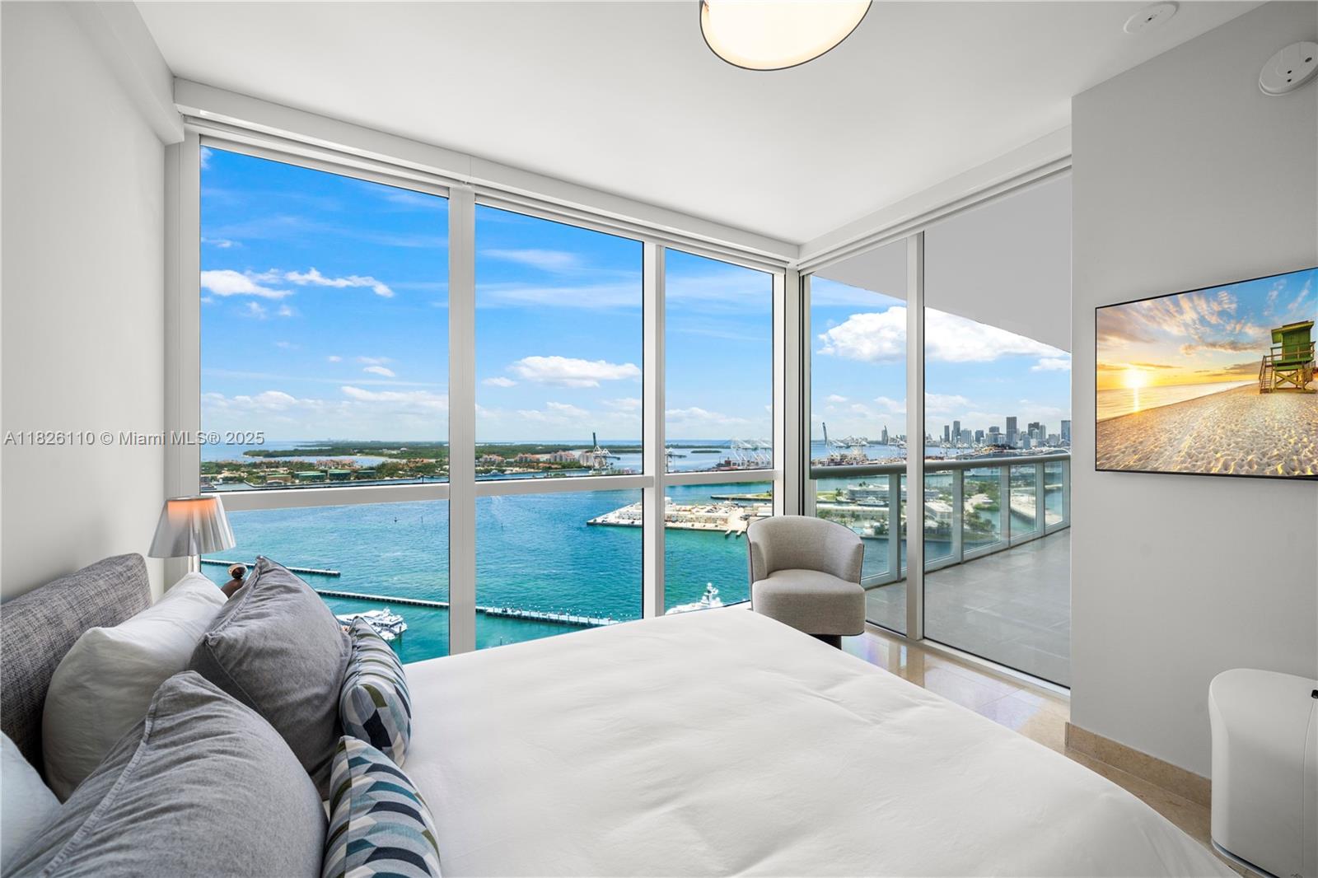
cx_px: 659
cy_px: 439
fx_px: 512
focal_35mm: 14
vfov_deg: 81.2
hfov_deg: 104.3
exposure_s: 1/60
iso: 100
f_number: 8
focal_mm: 14
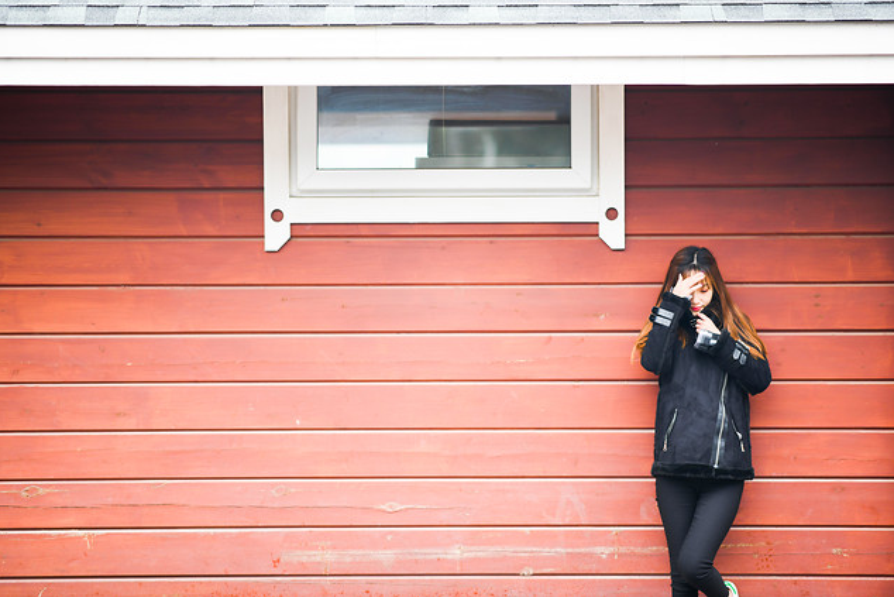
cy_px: 297
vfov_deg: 12.9
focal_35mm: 106
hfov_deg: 19.3
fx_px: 2633
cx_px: 448
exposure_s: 1/40
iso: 100
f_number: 1.4
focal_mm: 105
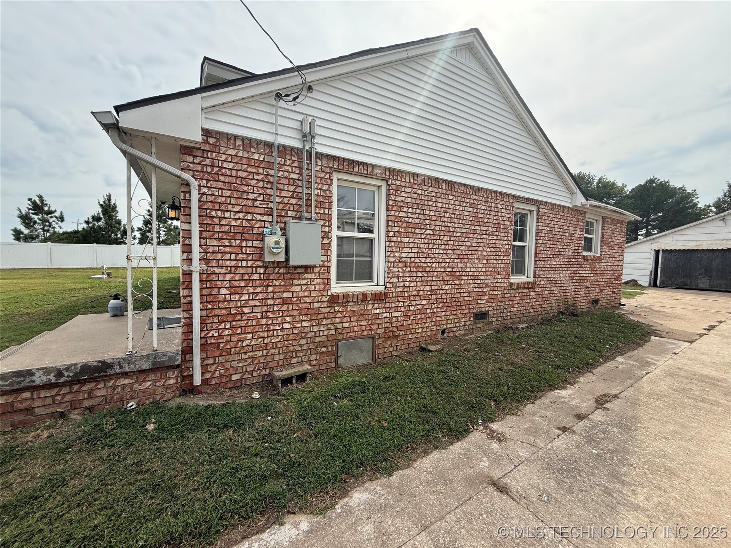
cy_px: 274
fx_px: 296
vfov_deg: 85.7
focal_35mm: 14
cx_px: 366
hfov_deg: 102.1
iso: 50
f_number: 2.2
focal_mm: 2.22
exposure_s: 1/914
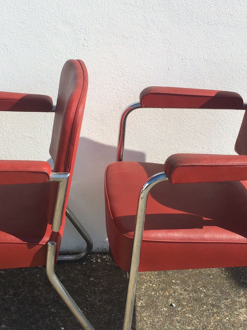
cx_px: 102
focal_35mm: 57
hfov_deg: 25.6
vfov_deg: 33.7
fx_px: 543
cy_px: 135
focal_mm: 4.15
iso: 32
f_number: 2.2
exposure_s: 1/2933
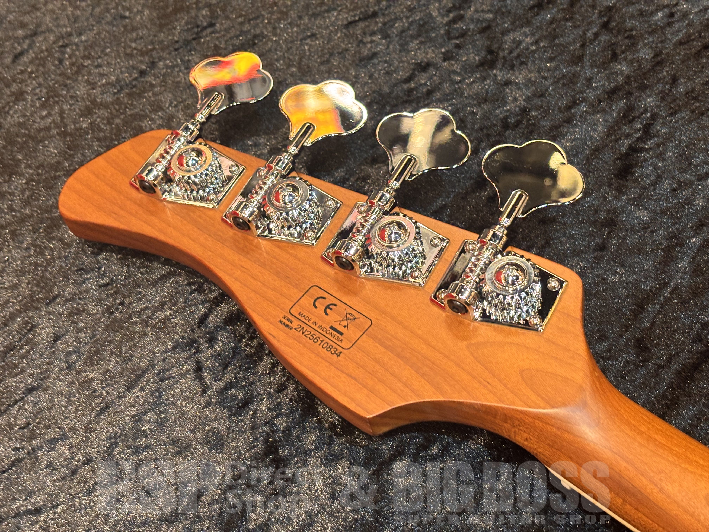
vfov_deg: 28.0
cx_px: 354
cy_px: 266
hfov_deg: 36.8
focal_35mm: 52
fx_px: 1065
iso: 160
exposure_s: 1/40
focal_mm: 5.96
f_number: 1.6
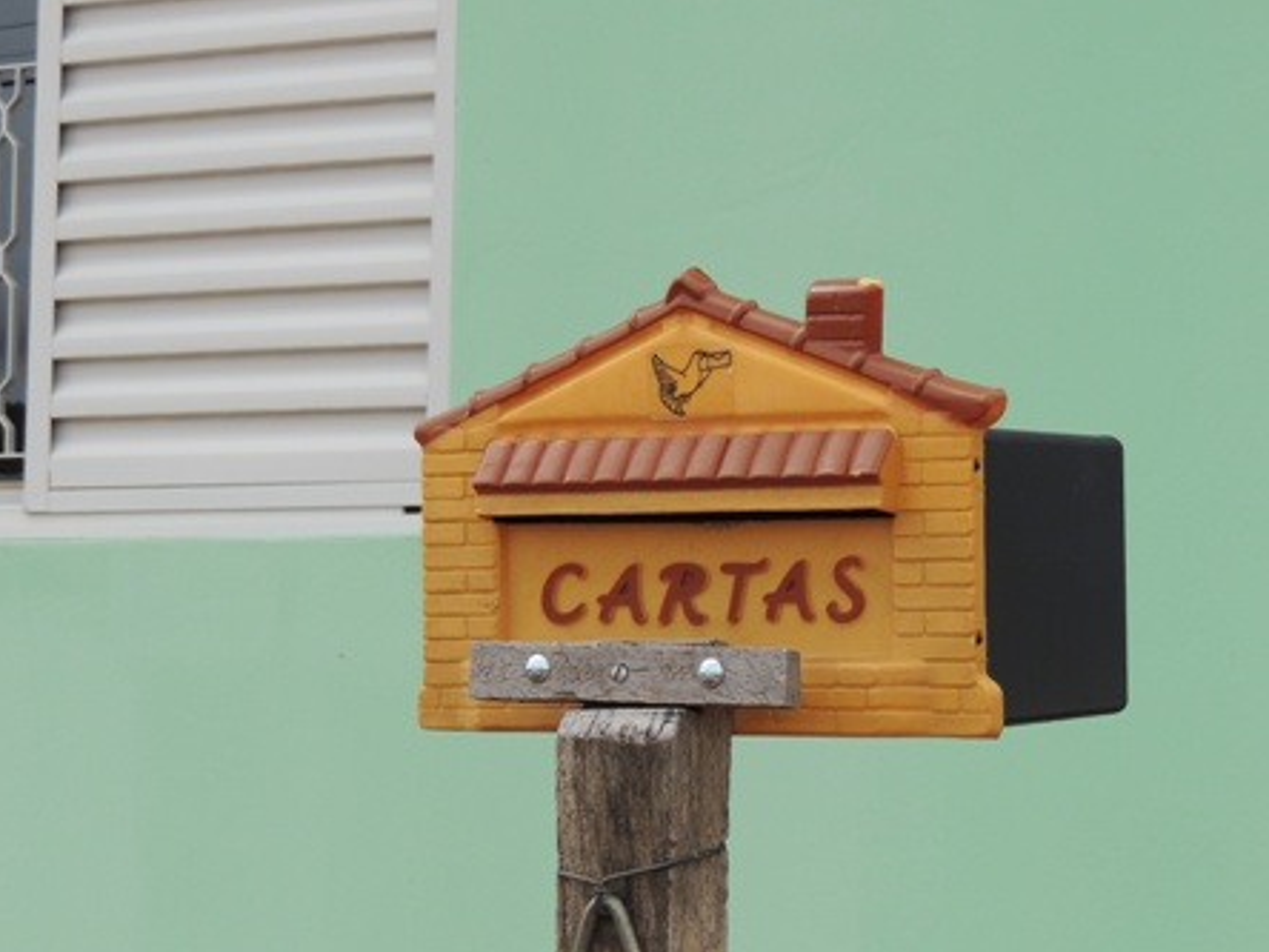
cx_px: 723
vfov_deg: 13.7
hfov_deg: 18.2
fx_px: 3959
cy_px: 638
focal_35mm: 108
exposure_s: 1/800
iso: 100
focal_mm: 13.3
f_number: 3.9
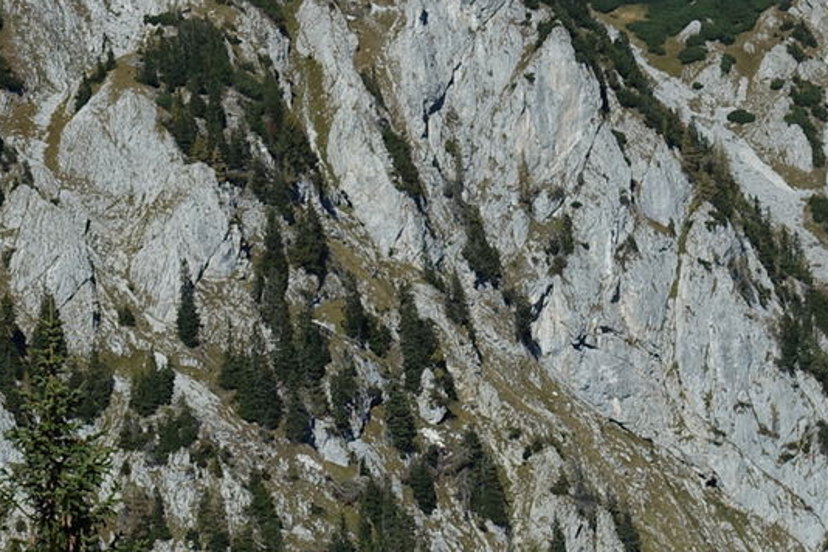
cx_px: -88
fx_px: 5428
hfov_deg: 8.7
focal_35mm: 236
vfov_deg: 5.8
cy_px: -278
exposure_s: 1/125
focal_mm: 25.7
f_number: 5.6
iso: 125
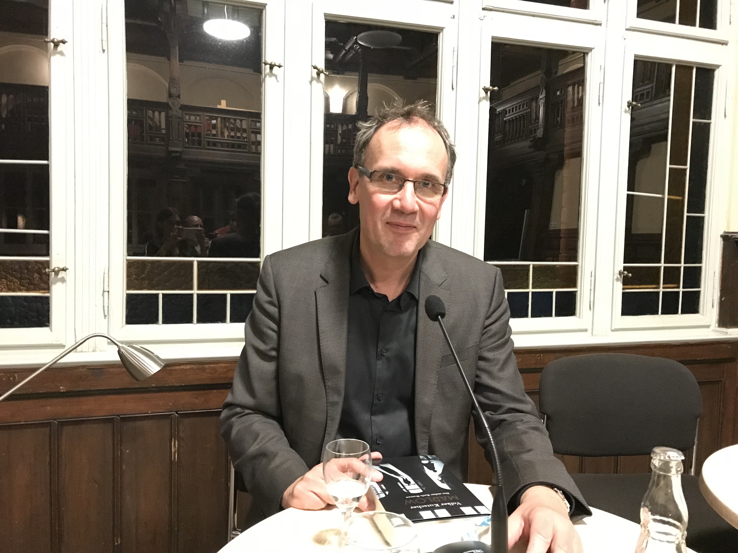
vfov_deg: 49.7
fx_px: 597
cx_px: 369
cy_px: 276
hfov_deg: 63.4
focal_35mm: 28
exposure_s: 1/4
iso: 200
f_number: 1.8
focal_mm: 3.99
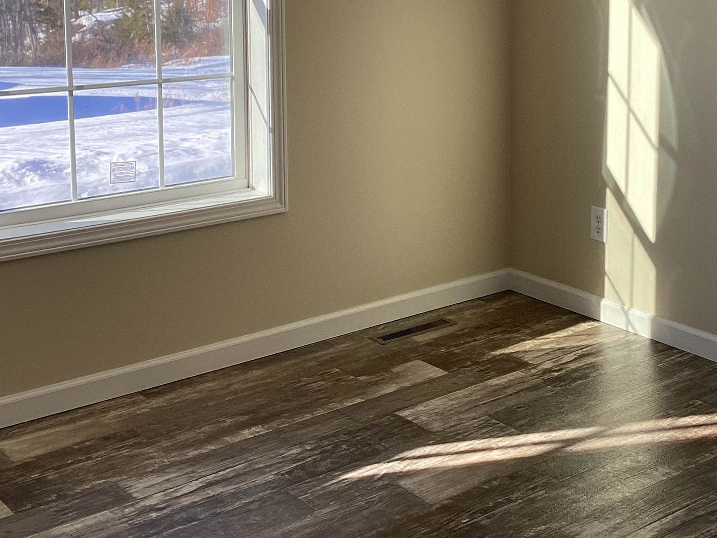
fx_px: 1181
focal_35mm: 57
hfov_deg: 33.5
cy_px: 106
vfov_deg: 25.2
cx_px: 472
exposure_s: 1/180
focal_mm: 3.3
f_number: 2.4
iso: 25
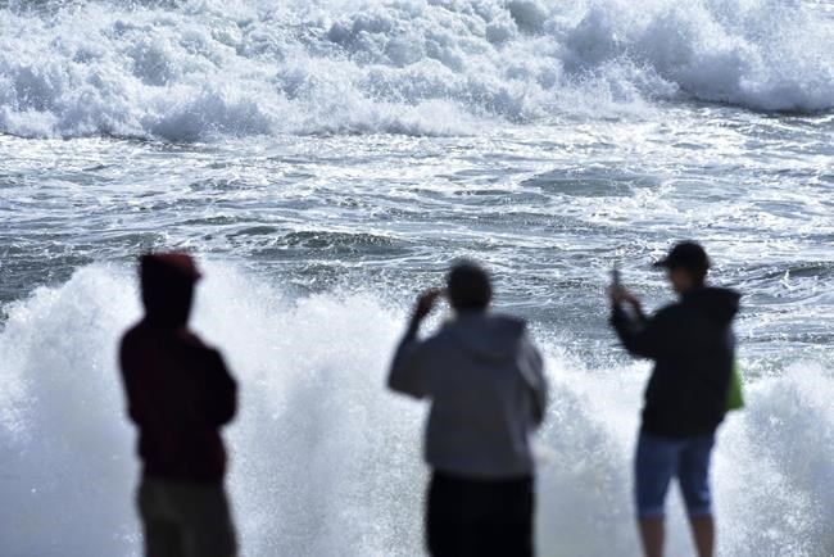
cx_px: 417
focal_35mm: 700
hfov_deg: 2.9
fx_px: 16223
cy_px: 278
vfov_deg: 2.0
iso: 320
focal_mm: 700
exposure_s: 1/1600
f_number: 11
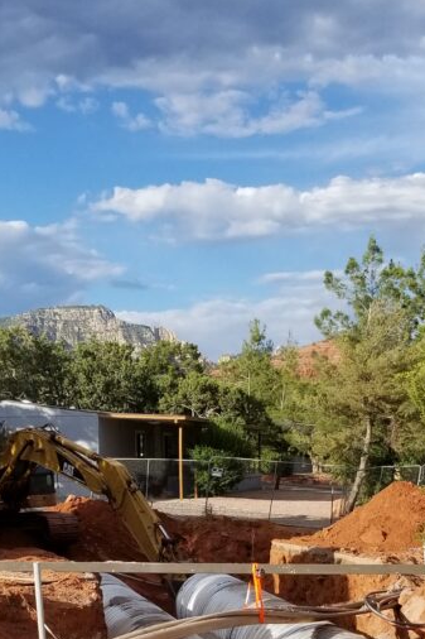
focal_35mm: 73
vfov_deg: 26.6
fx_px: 1293
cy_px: 595
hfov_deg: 18.6
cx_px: 137
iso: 50
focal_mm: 4.25
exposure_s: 1/2056
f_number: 1.7
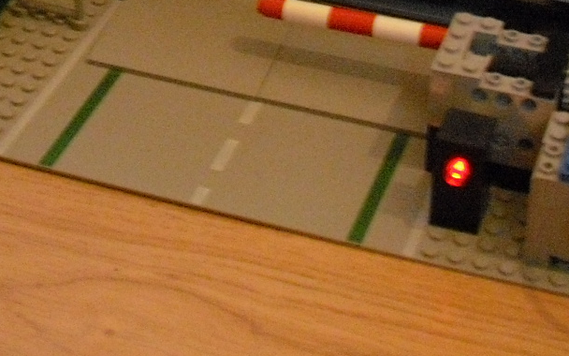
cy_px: -164
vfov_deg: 11.8
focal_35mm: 106
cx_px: 403
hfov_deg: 19.5
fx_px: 1644
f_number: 2.8
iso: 800
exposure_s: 1/25
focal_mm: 6.2
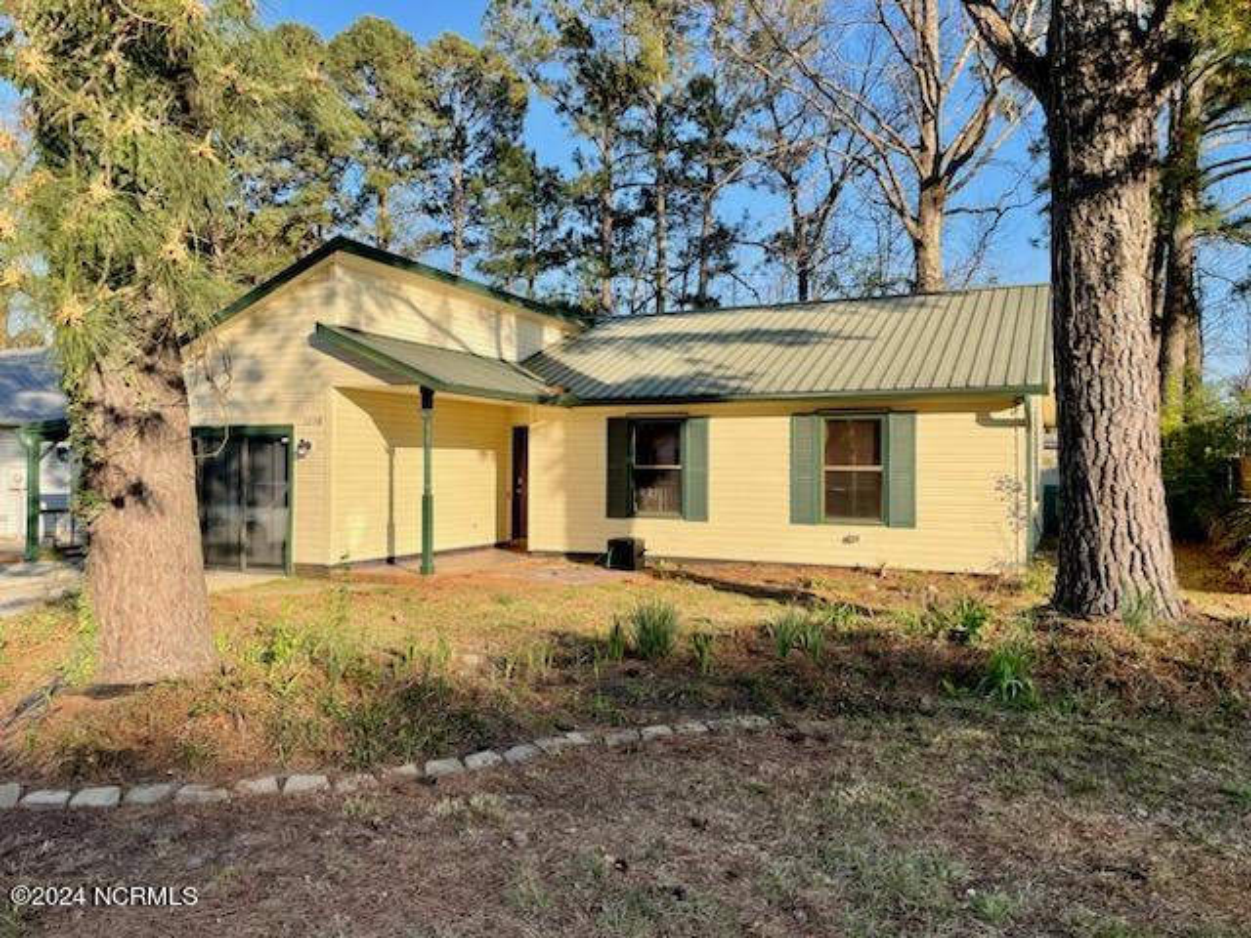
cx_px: 626
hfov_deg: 67.3
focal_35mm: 26
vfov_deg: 53.1
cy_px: 469
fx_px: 940
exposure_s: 1/1715
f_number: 1.6
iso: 32
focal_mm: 4.2
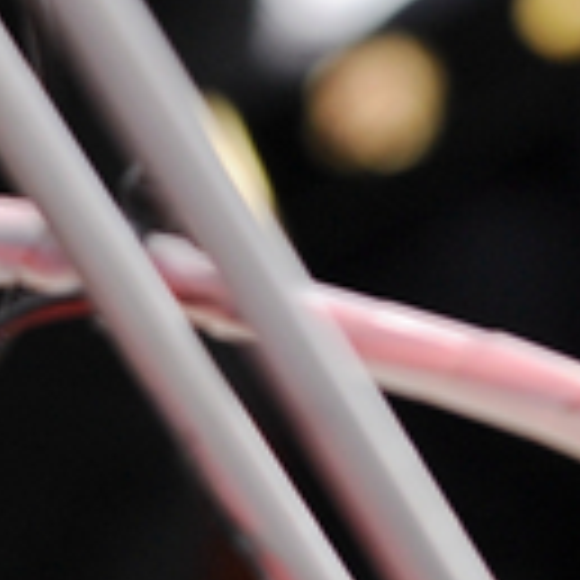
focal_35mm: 285
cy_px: 843
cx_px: -270
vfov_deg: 6.1
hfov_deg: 6.1
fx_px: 5403
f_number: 3.5
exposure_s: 1/30
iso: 640
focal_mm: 48
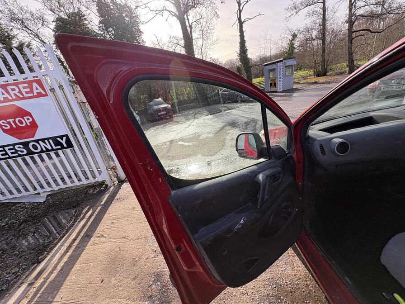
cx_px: 202
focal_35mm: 14
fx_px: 164
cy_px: 152
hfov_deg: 102.1
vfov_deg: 85.7
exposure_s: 1/476
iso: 40
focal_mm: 2.22
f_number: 2.2
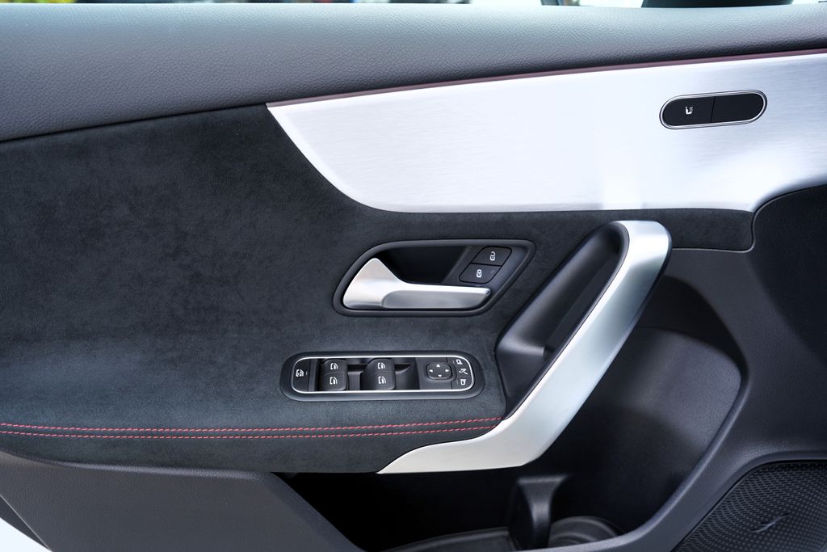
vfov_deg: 45.0
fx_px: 666
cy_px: 276
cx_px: 414
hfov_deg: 63.7
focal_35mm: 29
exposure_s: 1/100
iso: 100
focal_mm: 29
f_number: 5
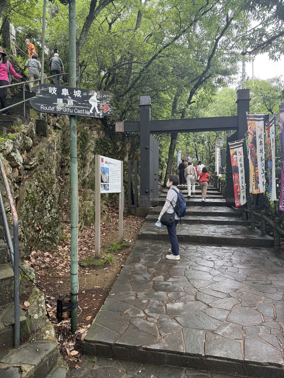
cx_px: 142
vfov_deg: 71.6
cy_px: 189
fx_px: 262
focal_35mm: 24
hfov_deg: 56.8
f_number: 1.78
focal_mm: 6.76
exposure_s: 1/232
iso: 100
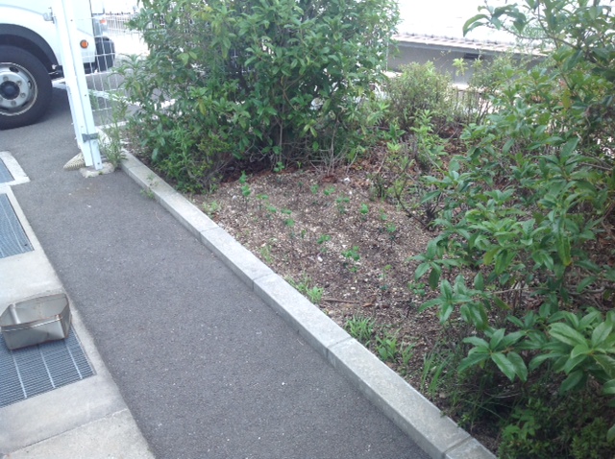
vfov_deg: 40.6
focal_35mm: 35
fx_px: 621
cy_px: 230
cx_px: 308
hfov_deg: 52.7
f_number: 2.4
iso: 50
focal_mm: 4.28
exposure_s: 1/282
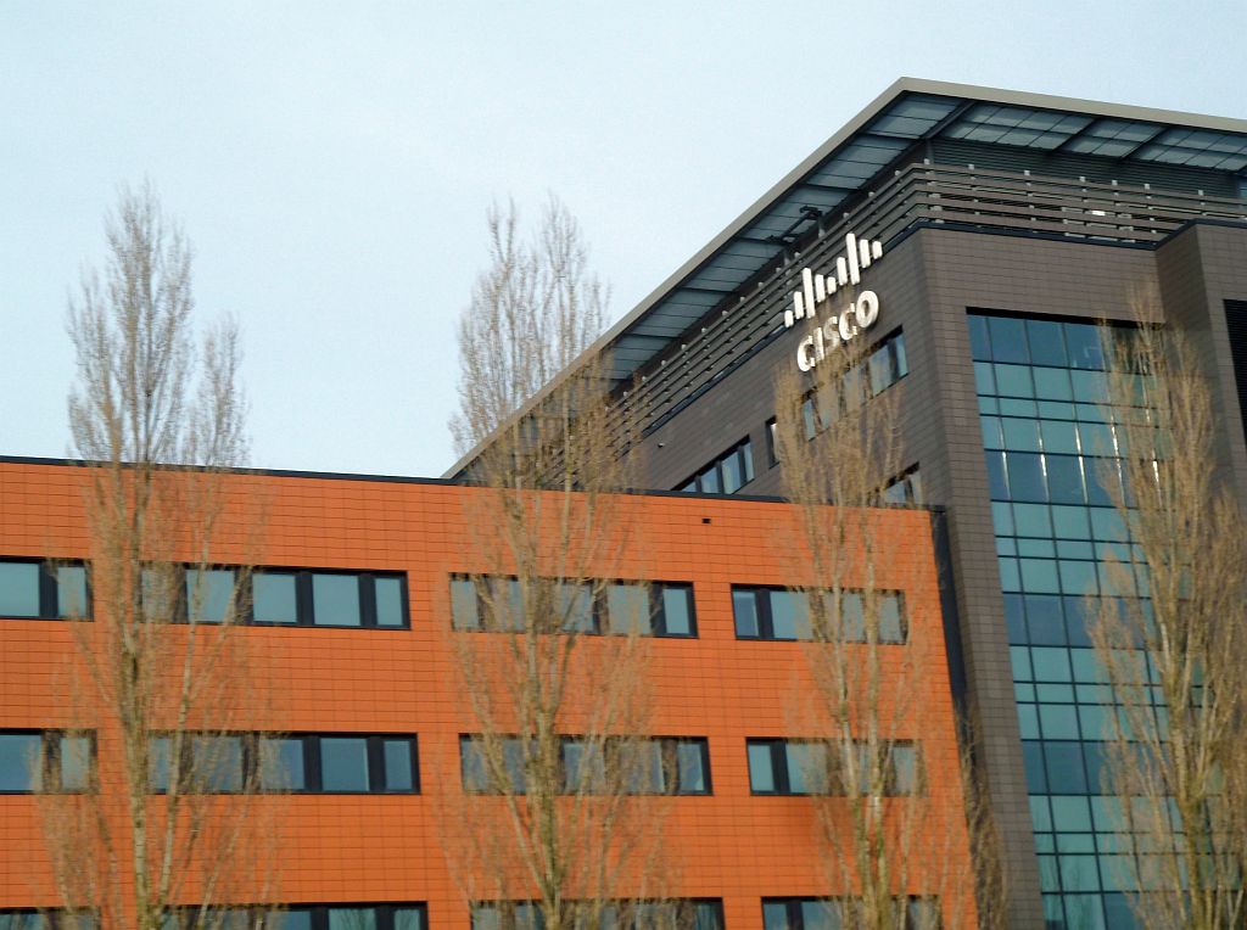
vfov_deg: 18.8
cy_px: 465
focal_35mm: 78
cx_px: 624
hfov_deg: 25.1
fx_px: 2805
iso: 125
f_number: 4.2
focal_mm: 12.8
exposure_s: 1/320
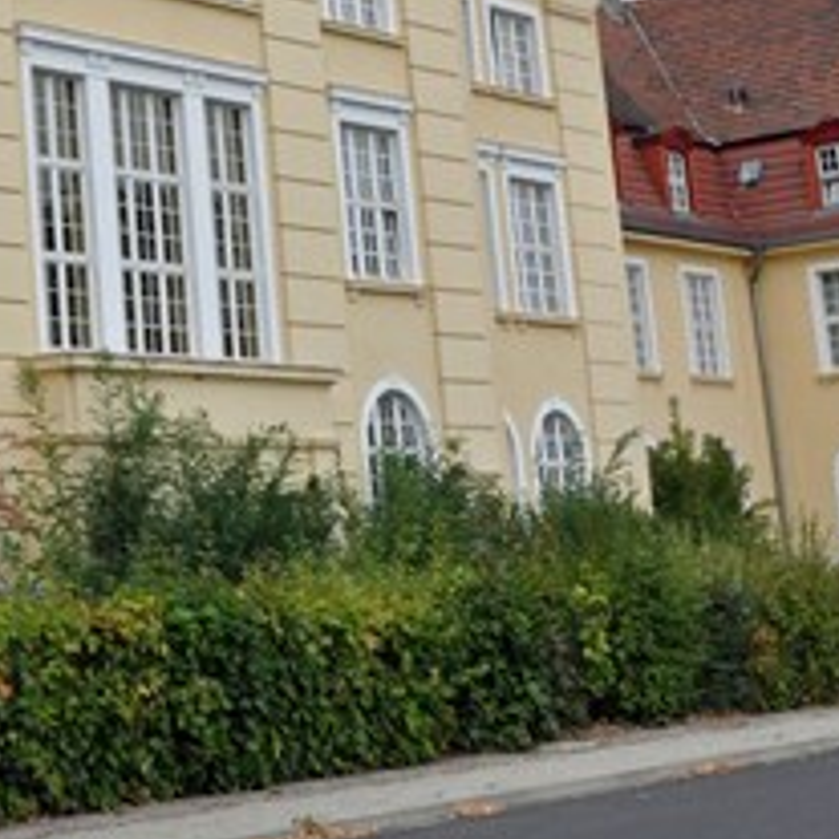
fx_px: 2605
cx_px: -136
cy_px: 18
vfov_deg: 17.9
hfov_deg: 17.5
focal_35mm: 95
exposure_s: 1/800
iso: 1600
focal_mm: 24
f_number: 14
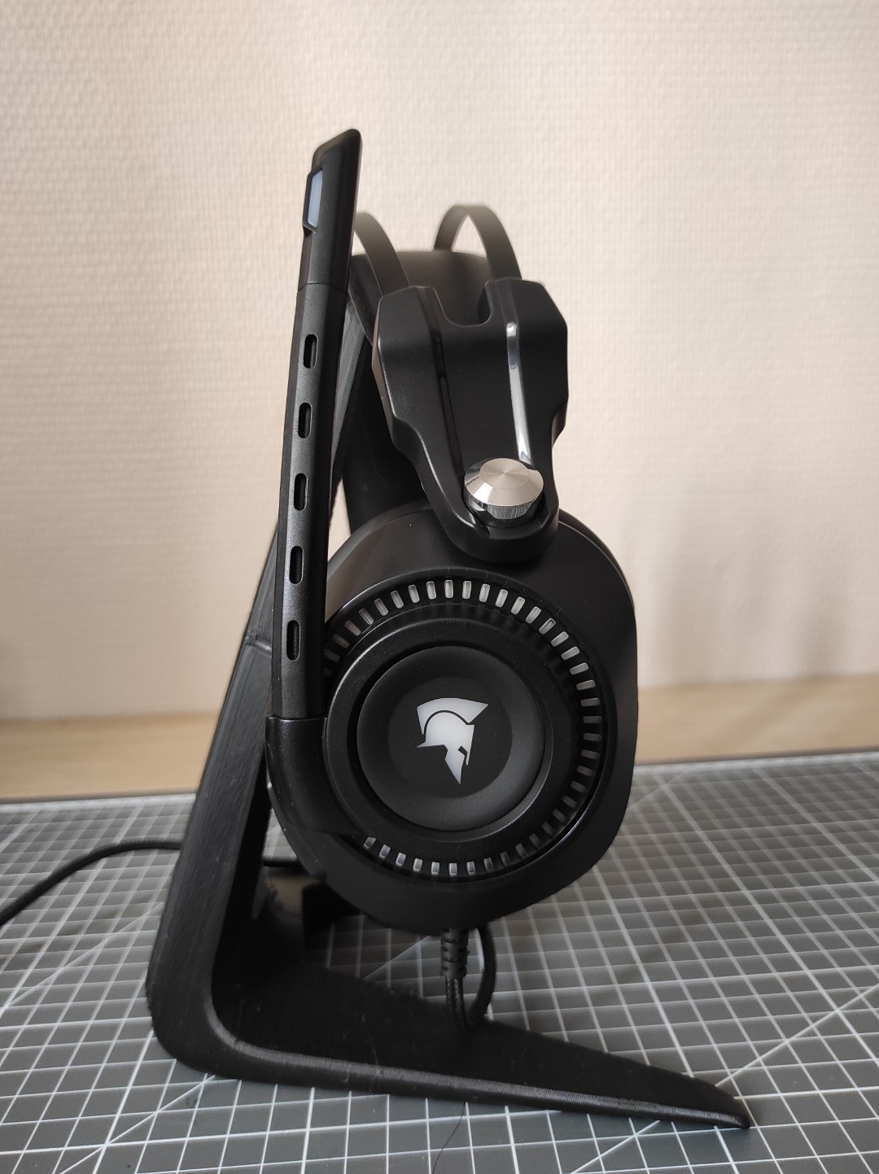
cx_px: 440
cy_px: 587
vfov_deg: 69.4
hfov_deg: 54.8
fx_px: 848
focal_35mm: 25
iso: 484
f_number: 1.89
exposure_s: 1/33
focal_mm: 5.43
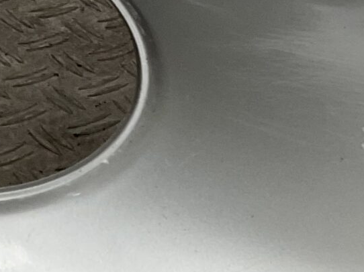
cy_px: 147
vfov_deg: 10.8
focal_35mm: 137
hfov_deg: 13.9
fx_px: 1440
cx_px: 463
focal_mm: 3
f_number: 1.8
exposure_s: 1/50
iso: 40
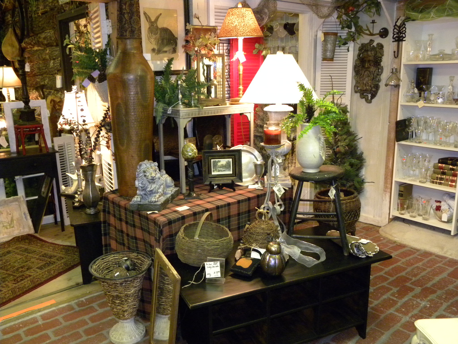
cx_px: 229
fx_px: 437
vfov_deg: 42.9
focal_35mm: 33
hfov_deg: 55.4
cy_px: 172
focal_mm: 5.9
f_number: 2.8
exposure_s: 1/30
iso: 400
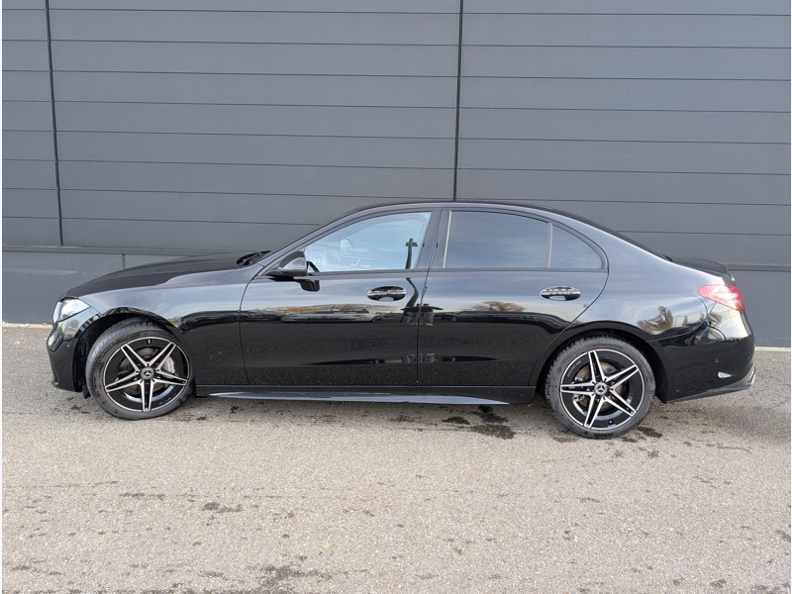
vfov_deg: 56.8
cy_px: 297
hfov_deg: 71.6
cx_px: 396
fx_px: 549
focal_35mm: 24
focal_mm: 6.9
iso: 143
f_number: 1.68
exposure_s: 1/182
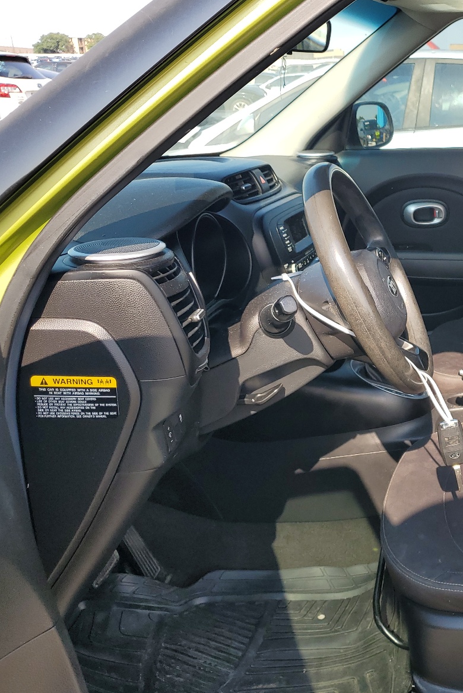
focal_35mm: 37
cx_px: 437
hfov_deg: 33.6
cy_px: 346
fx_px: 713
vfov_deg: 51.9
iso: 50
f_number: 1.5
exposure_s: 1/714
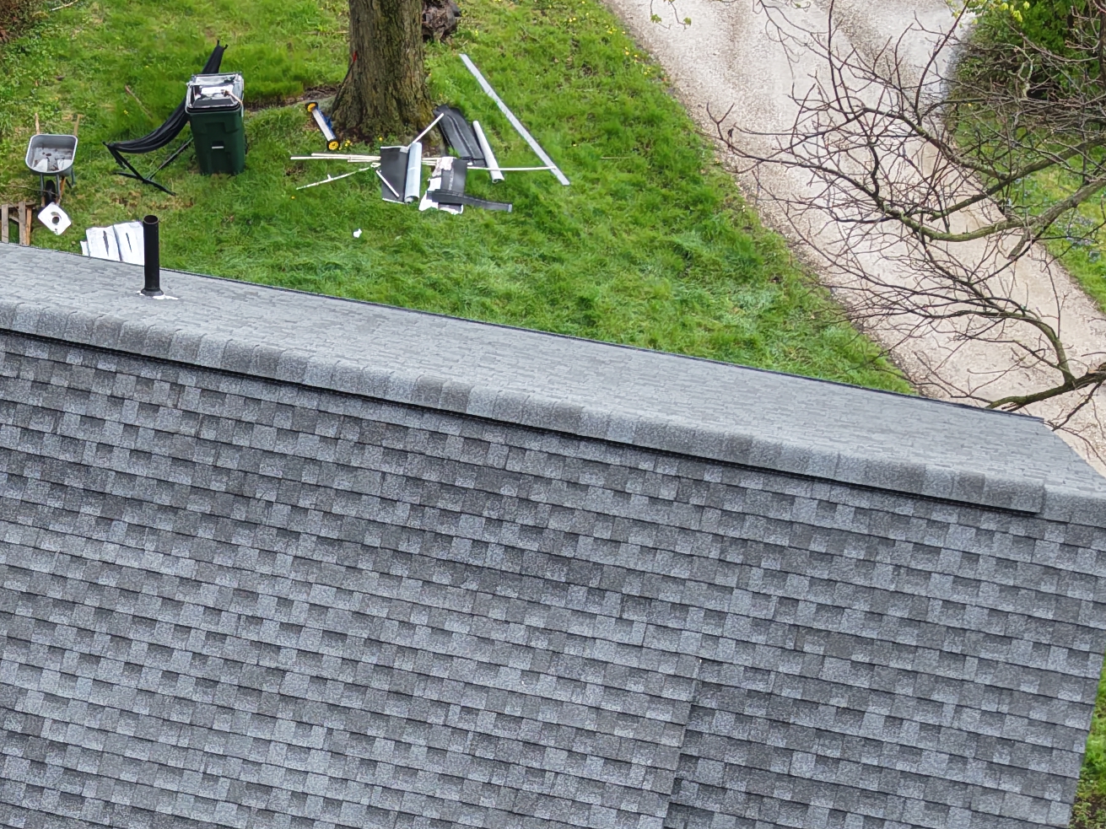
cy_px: 980
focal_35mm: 75
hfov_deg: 25.6
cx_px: 262
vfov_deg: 18.6
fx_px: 2396
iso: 100
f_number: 1.8
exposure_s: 1/250
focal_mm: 8.67
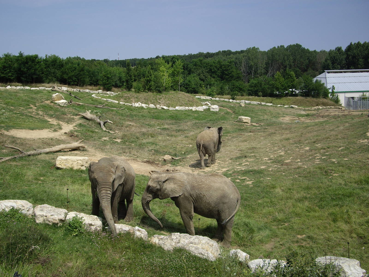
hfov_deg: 49.0
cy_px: 138
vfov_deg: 37.7
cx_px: 184
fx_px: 405
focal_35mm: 38
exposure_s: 1/320
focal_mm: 7.9
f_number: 5.6
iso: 50
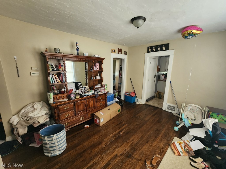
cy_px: 84
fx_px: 85
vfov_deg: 89.9
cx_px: 113
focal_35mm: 13
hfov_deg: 106.2
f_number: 2.2
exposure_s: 1/60
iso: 320
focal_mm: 2.2
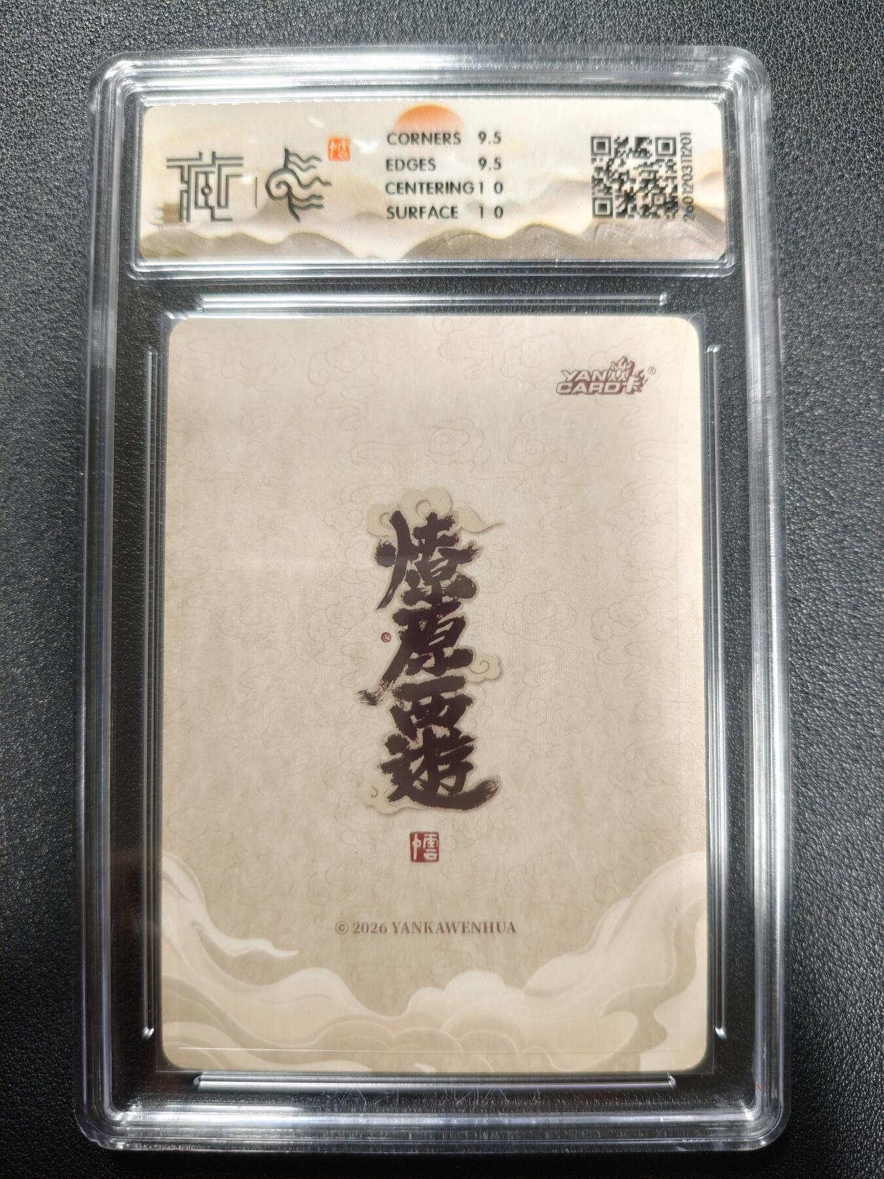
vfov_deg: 67.3
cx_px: 442
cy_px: 590
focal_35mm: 26
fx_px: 885
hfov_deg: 53.1
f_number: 1.5
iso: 400
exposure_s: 1/50
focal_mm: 4.94
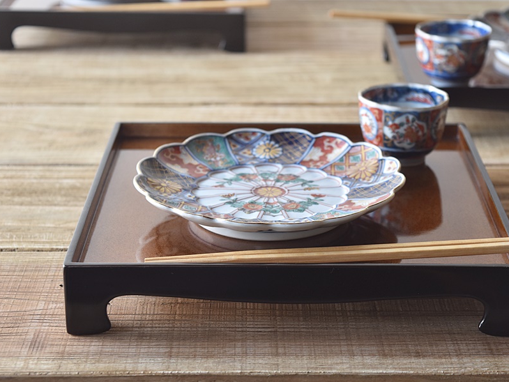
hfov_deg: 21.9
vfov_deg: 16.5
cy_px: 191
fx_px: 1317
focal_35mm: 90
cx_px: 269
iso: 400
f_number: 5.6
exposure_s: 1/6
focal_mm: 55
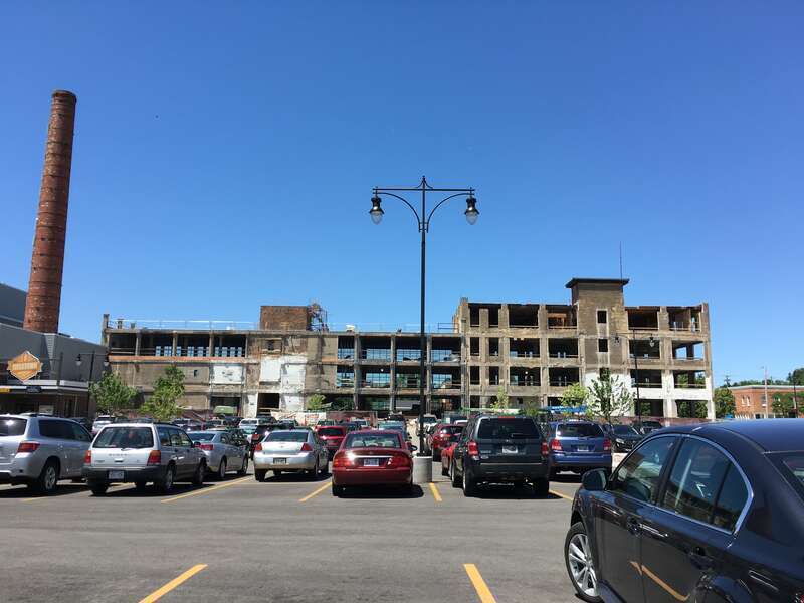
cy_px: 302
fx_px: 674
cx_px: 402
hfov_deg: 61.7
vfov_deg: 48.2
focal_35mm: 29
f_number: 2.2
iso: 25
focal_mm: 4.15
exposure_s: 1/1282
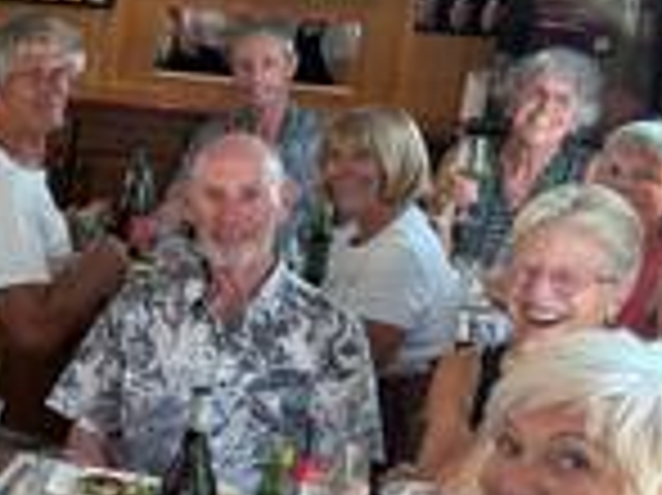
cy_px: 270
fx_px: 1624
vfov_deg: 17.3
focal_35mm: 85
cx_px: -351
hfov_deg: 19.8
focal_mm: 5.96
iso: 125
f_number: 1.6
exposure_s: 1/116
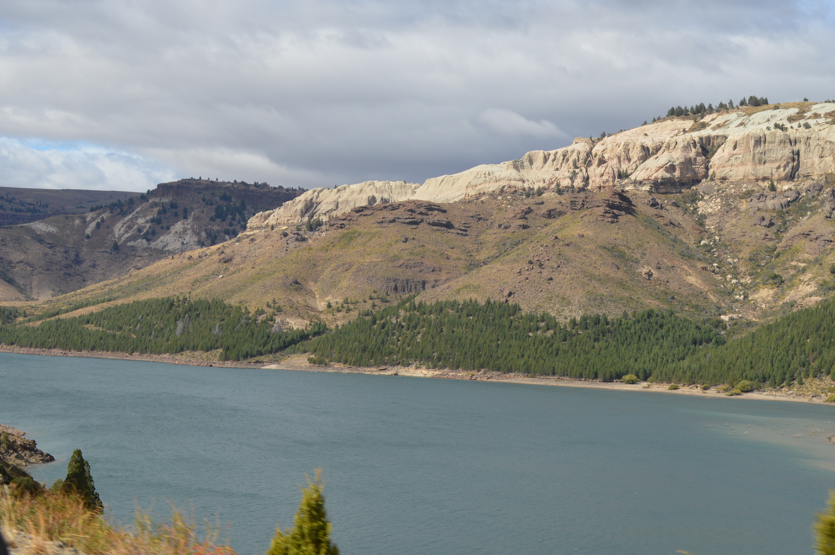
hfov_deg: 34.5
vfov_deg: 23.2
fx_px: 1344
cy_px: 166
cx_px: 466
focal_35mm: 58
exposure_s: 1/250
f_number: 8
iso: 100
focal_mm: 26
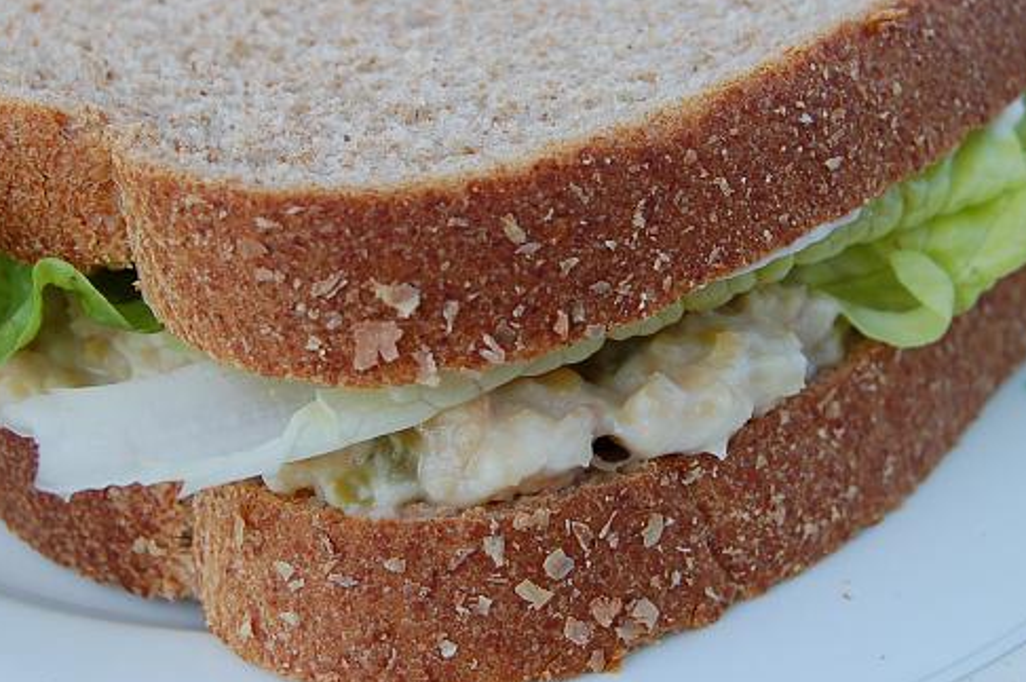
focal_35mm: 79
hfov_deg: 25.7
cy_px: 236
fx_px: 2249
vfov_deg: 17.2
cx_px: 513
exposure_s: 1/125
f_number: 8
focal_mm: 32
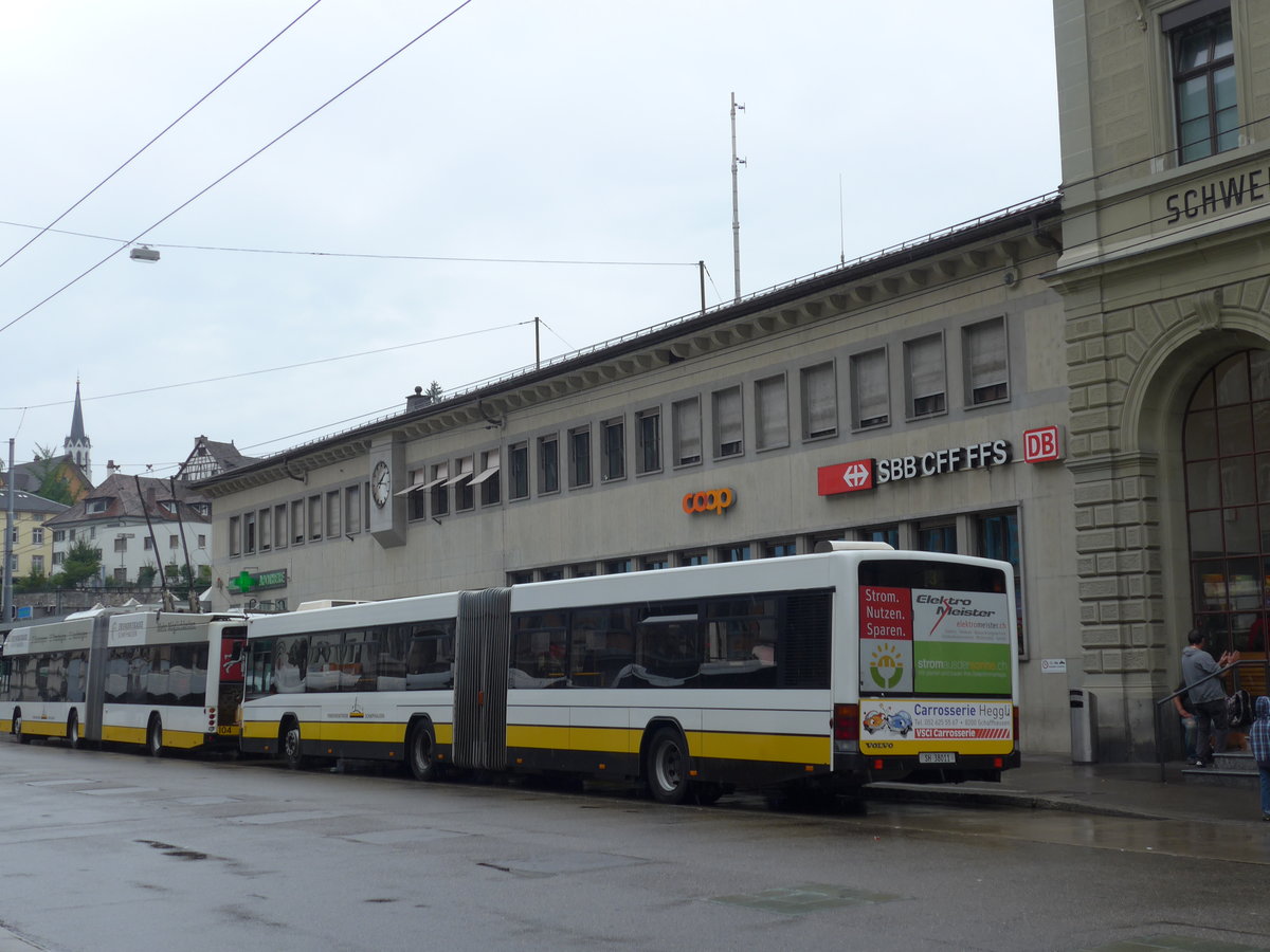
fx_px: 1798
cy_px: 476
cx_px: 635
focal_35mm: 49
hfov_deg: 38.9
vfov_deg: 29.7
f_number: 3.2
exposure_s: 1/400
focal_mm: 10.1
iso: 80
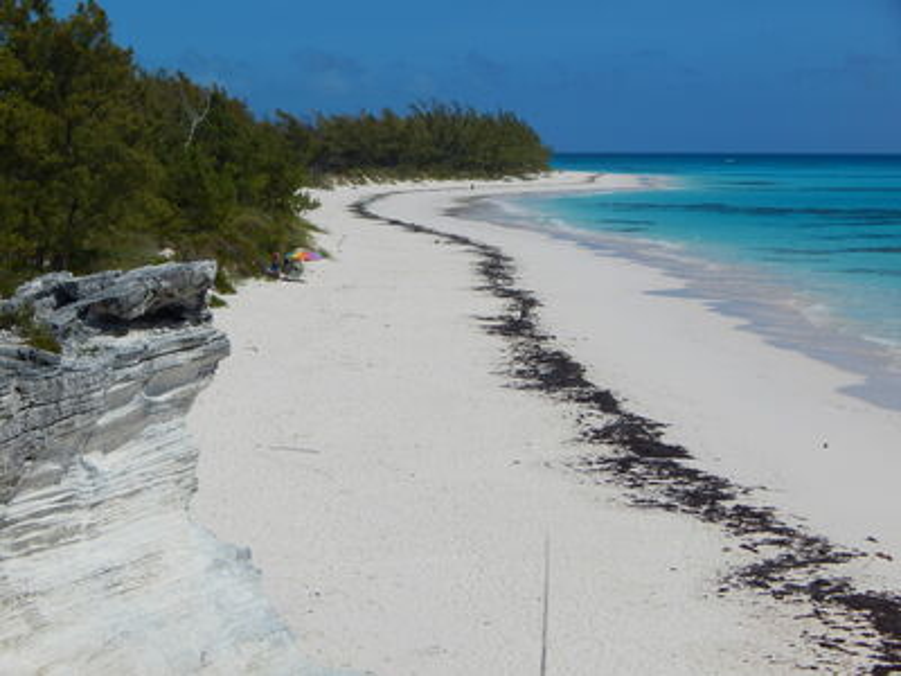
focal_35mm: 93
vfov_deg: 15.9
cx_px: 450
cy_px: 338
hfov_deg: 21.1
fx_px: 2421
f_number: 8.8
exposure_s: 1/800
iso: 125
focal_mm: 16.6
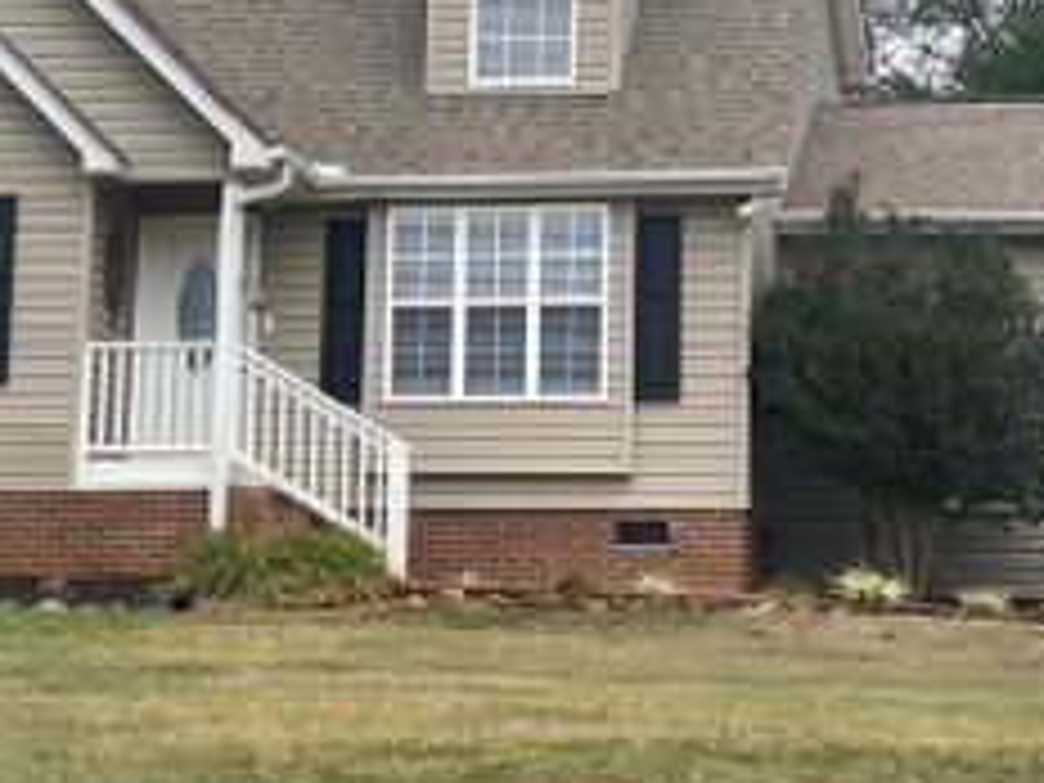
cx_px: 472
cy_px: 250
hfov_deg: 17.6
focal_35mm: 112
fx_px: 3378
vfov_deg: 13.2
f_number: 2
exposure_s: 1/826
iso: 20
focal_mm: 6
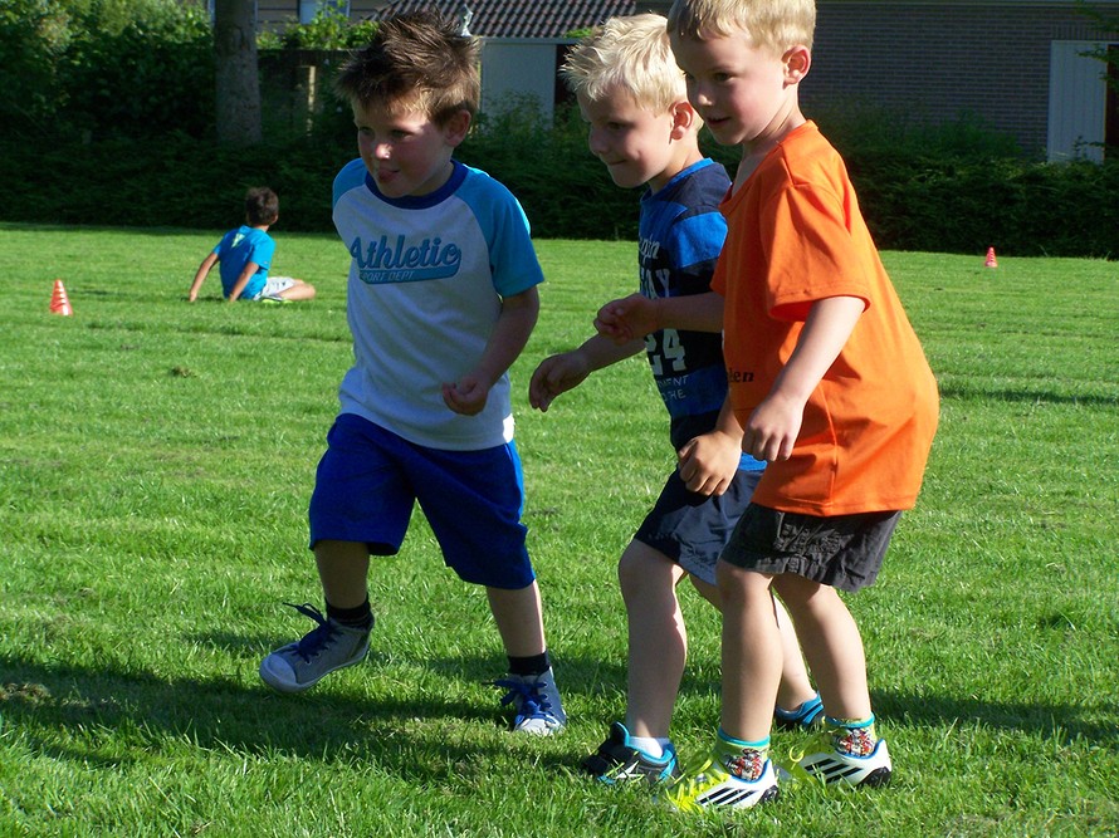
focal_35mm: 105
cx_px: 560
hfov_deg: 18.7
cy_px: 419
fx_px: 3393
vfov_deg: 14.1
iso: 160
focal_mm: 17.5
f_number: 4.5
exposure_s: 1/800
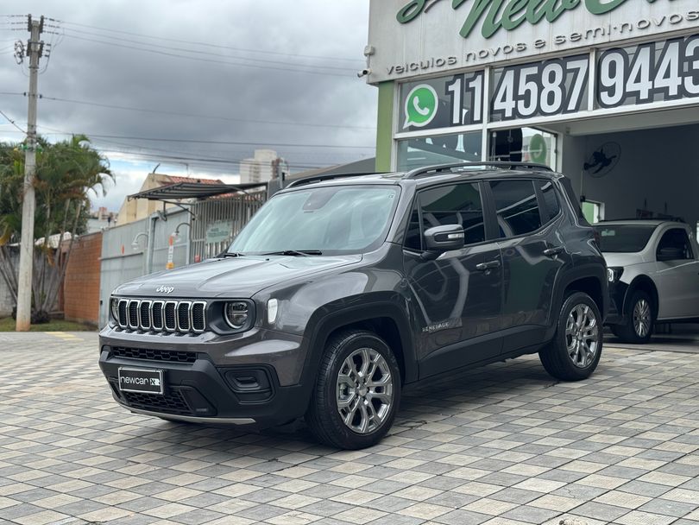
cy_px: 262
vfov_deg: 30.3
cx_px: 350
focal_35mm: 48
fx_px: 970
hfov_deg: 39.6
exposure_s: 1/1312
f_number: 1.78
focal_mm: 6.76
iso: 64
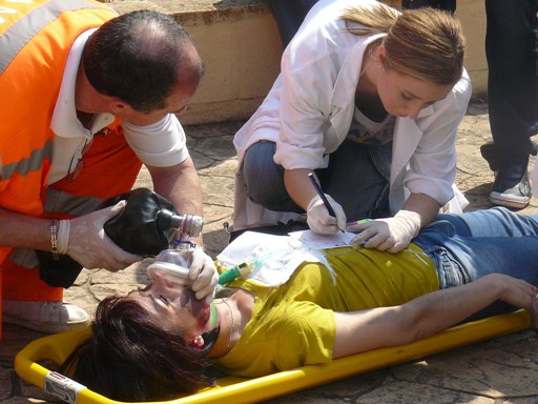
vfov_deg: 11.1
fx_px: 2083
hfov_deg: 14.7
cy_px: 202
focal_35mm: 134
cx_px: 269
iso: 100
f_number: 5.6
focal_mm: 14.9
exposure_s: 1/320
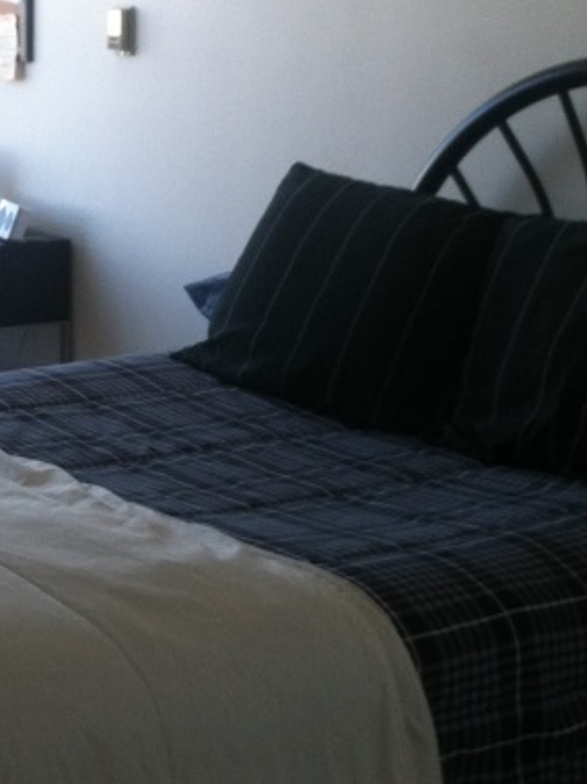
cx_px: 205
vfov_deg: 20.9
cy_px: 323
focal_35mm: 94
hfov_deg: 15.7
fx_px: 2129
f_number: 2.8
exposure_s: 1/60
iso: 100
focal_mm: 3.85
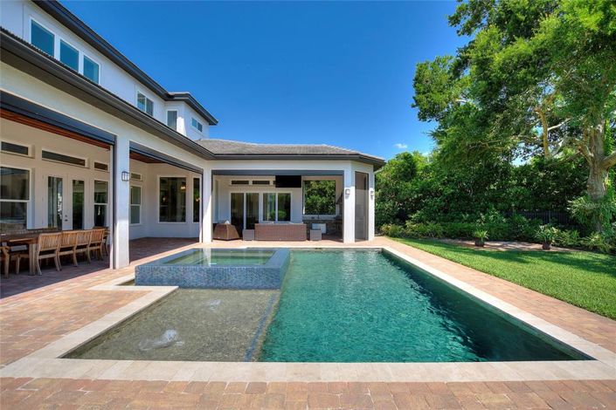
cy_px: 205
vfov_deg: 77.3
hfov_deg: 100.4
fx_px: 257
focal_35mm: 15
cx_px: 308
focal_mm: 10
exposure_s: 1/320
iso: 100
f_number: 4.5
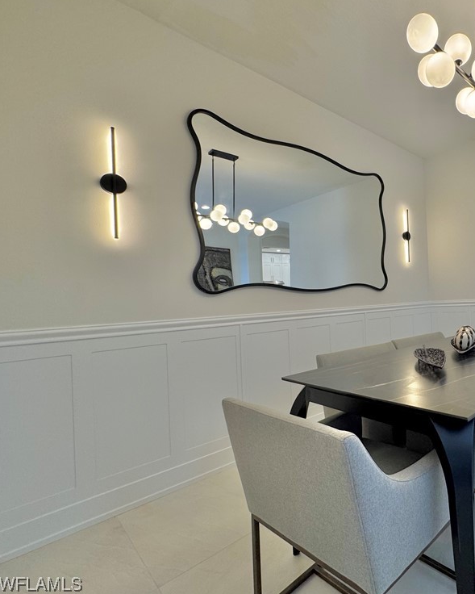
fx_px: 334
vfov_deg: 83.3
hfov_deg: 63.2
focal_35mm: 19
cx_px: 396
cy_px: 292
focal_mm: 2.22
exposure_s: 1/120
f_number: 2.2
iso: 125
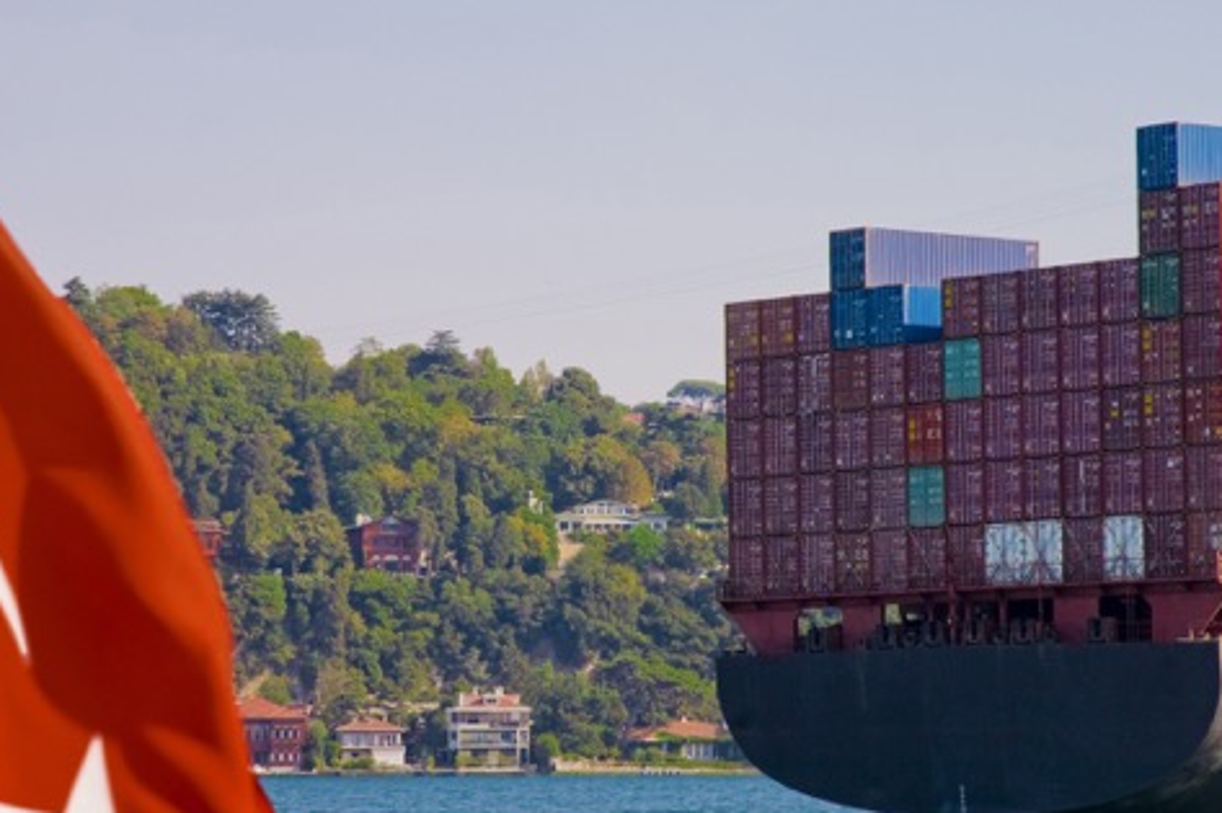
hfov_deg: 14.5
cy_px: 439
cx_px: 563
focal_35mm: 142
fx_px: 4818
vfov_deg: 9.7
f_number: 8
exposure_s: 1/250
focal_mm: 70
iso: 200
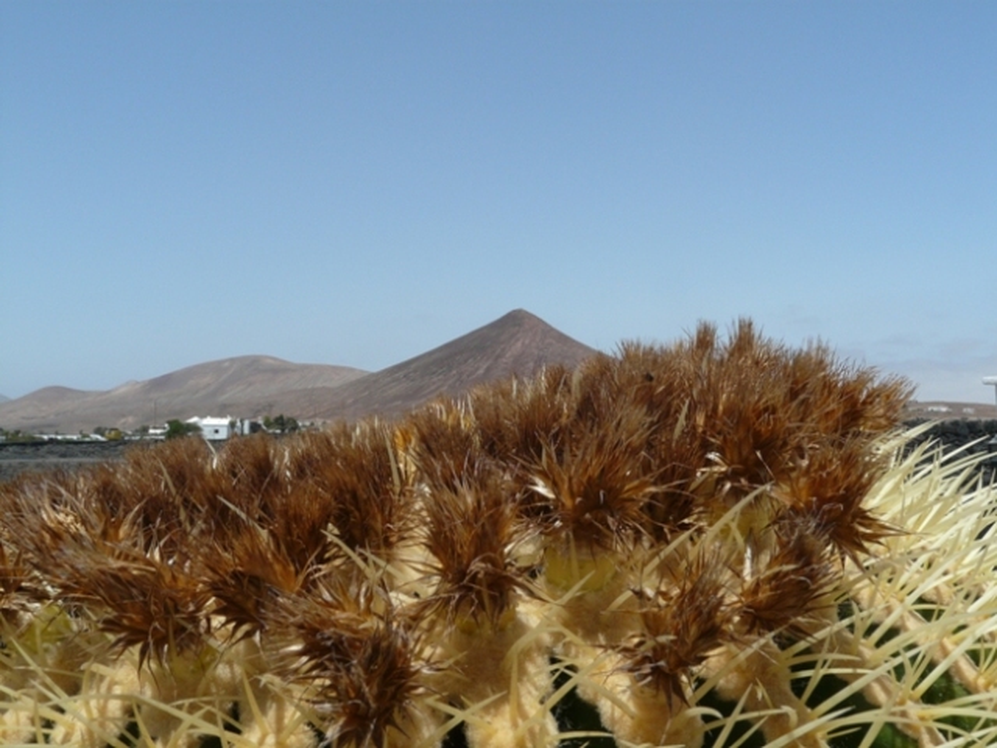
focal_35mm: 36
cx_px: 498
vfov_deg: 39.7
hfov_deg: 51.4
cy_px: 374
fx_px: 1037
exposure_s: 1/400
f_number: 5.6
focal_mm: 5.9
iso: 100
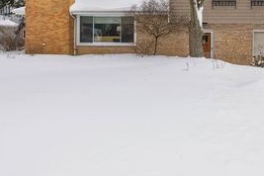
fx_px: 315
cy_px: 41
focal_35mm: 43
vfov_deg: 30.6
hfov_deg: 44.1
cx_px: 194
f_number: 9
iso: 200
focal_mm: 23
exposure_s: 1/1250
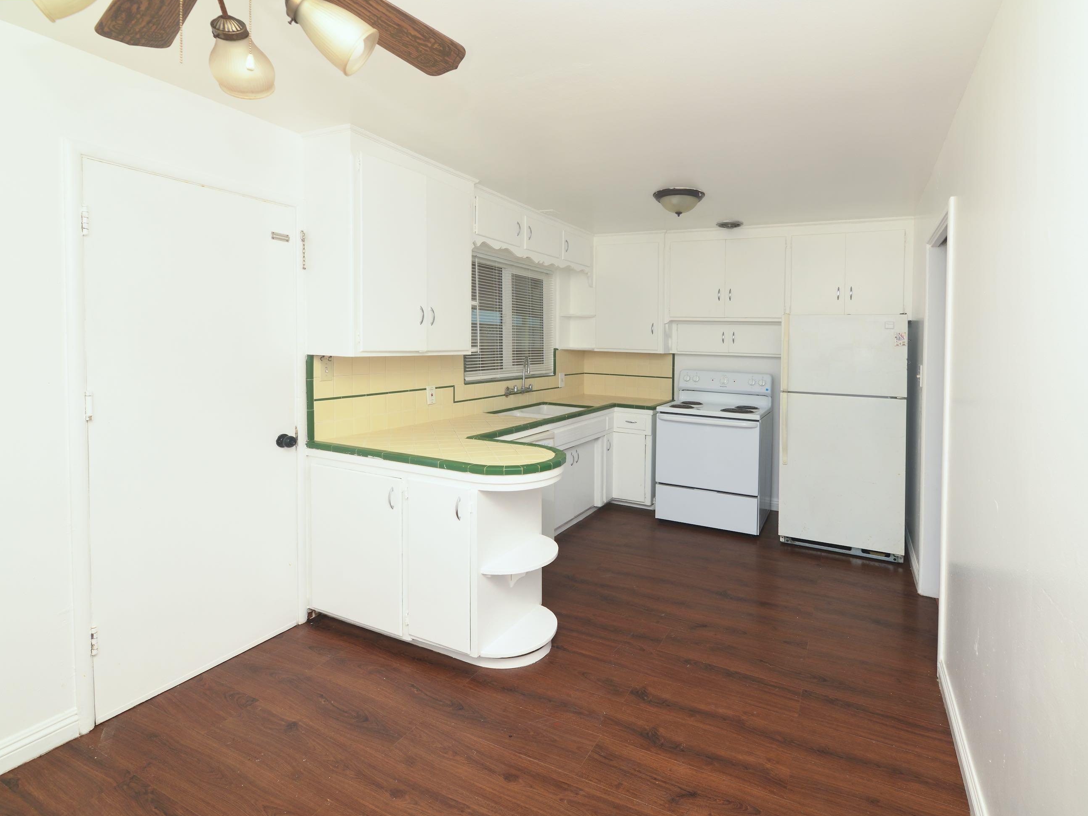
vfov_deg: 78.1
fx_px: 503
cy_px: 406
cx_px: 599
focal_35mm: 16
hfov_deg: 94.2
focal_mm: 14
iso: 320
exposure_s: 1/125
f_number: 8
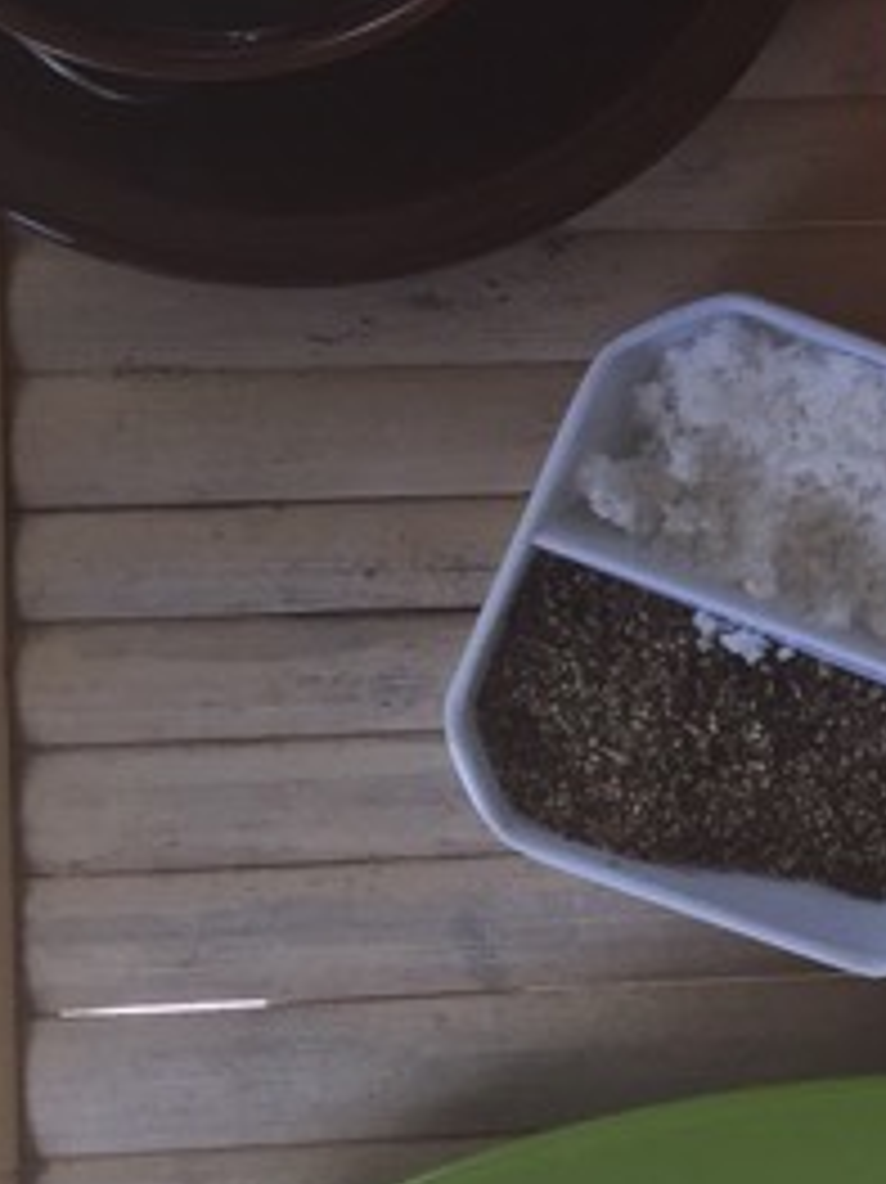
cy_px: 59
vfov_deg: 17.1
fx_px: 3859
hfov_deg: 12.0
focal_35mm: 113
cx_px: 1628
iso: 32
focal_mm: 4.15
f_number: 2.2
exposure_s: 1/265
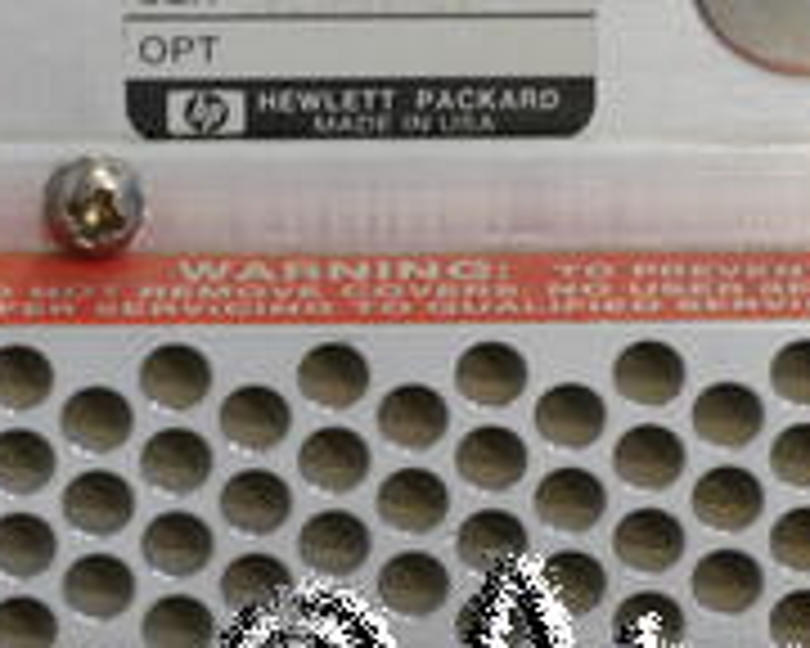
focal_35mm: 609
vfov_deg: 2.5
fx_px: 14599
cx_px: 410
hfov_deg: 3.2
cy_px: 135
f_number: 14
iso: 400
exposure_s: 1/5
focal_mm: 140
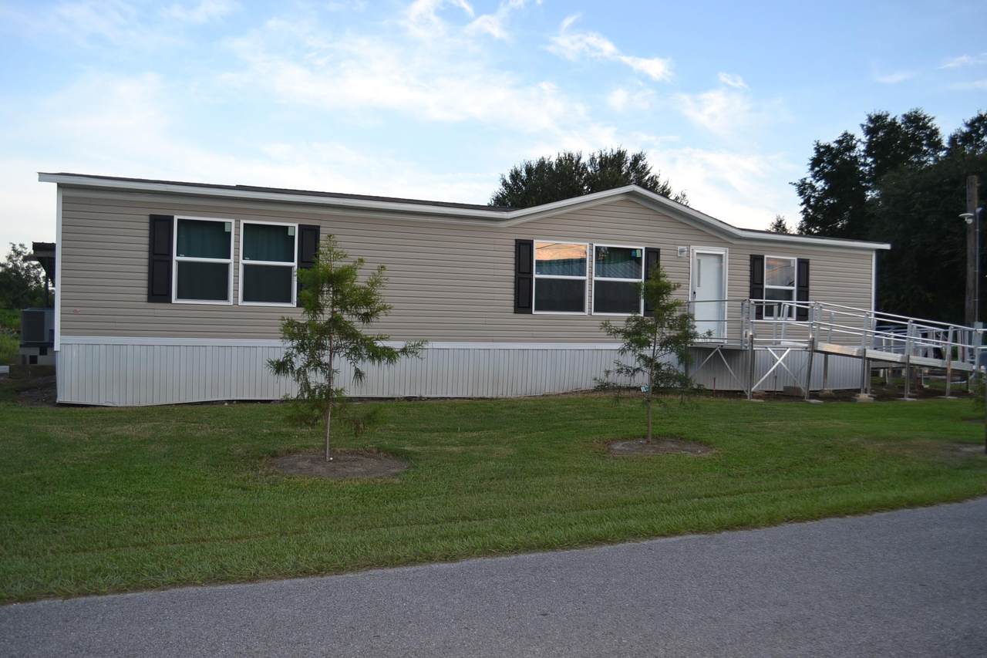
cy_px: 329
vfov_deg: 43.6
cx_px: 494
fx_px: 822
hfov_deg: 61.9
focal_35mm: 30
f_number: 4
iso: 100
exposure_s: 1/160
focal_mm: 20
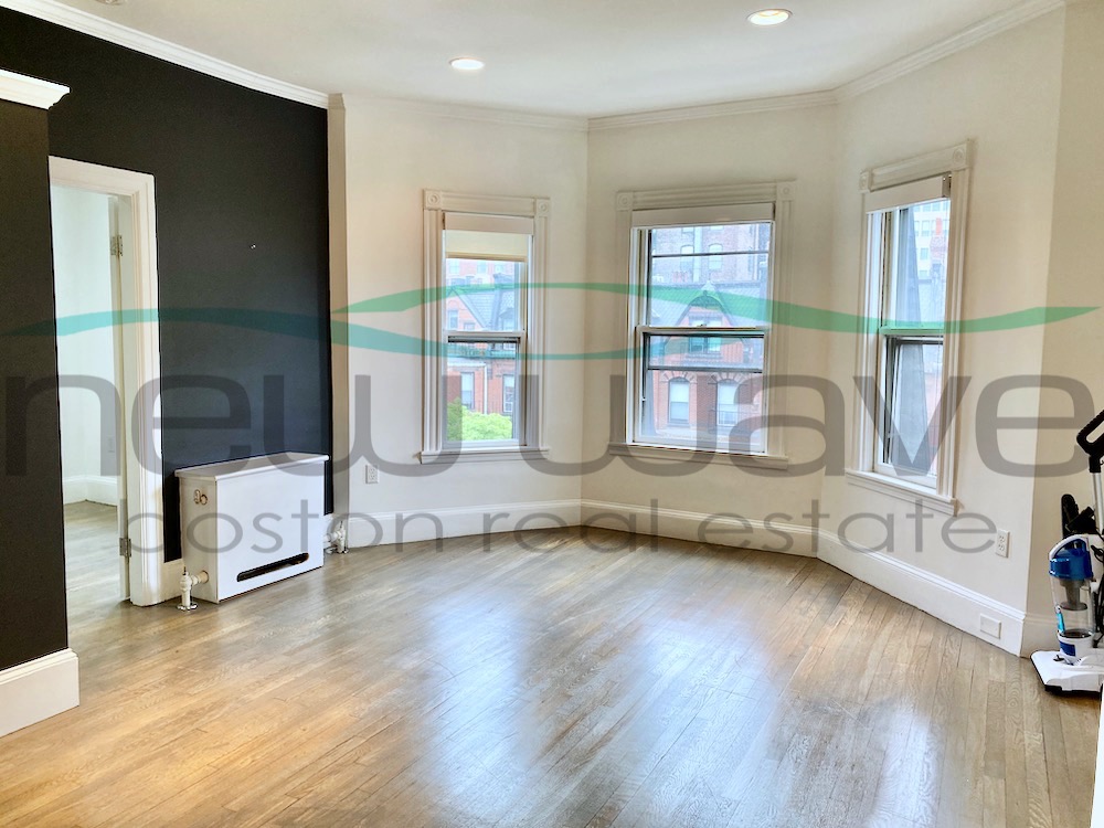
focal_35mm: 26
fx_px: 829
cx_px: 552
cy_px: 414
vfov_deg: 53.1
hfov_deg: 67.3
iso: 100
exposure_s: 1/120
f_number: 1.8
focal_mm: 4.25
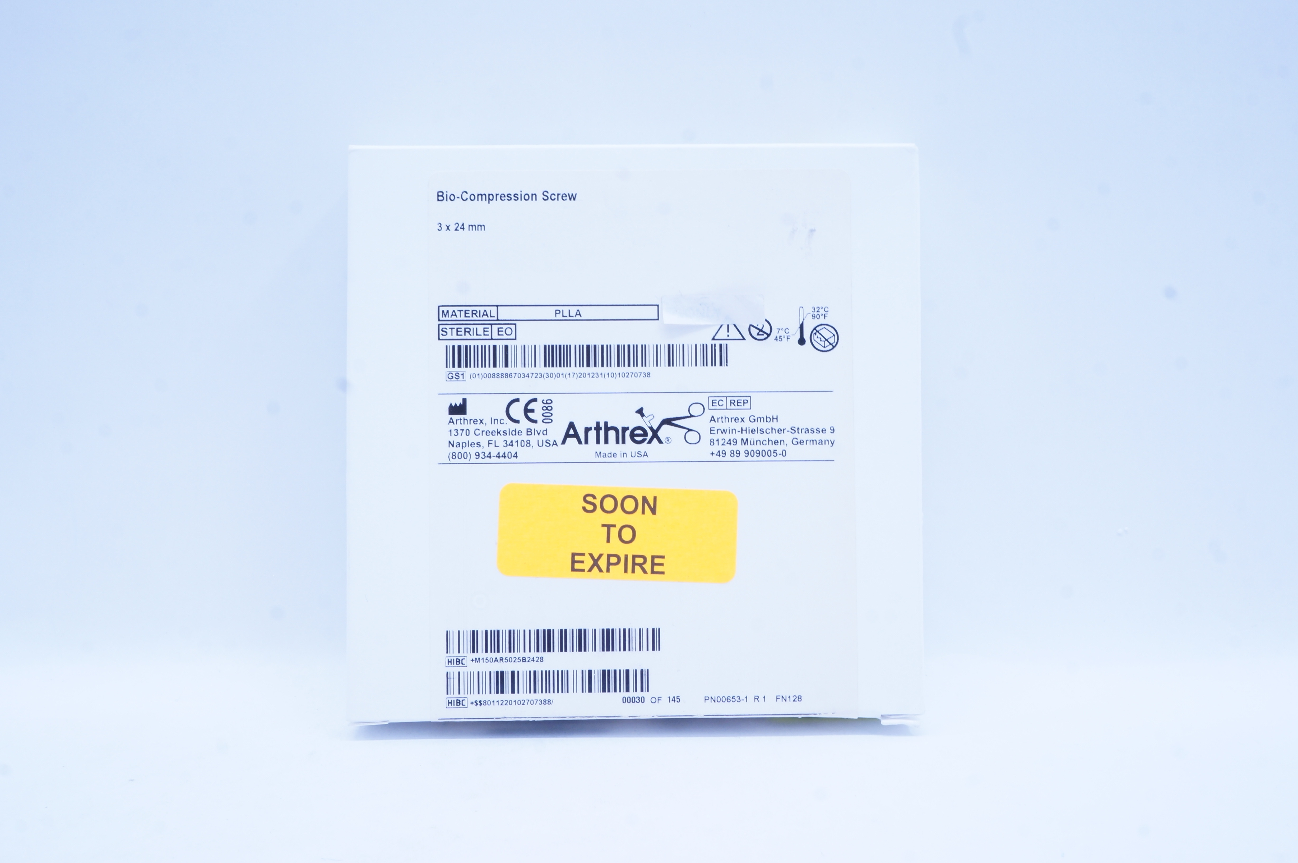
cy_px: 432
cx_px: 649
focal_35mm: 40
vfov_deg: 32.9
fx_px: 1459
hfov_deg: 48.0
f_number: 16
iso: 400
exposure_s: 1/10
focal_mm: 27
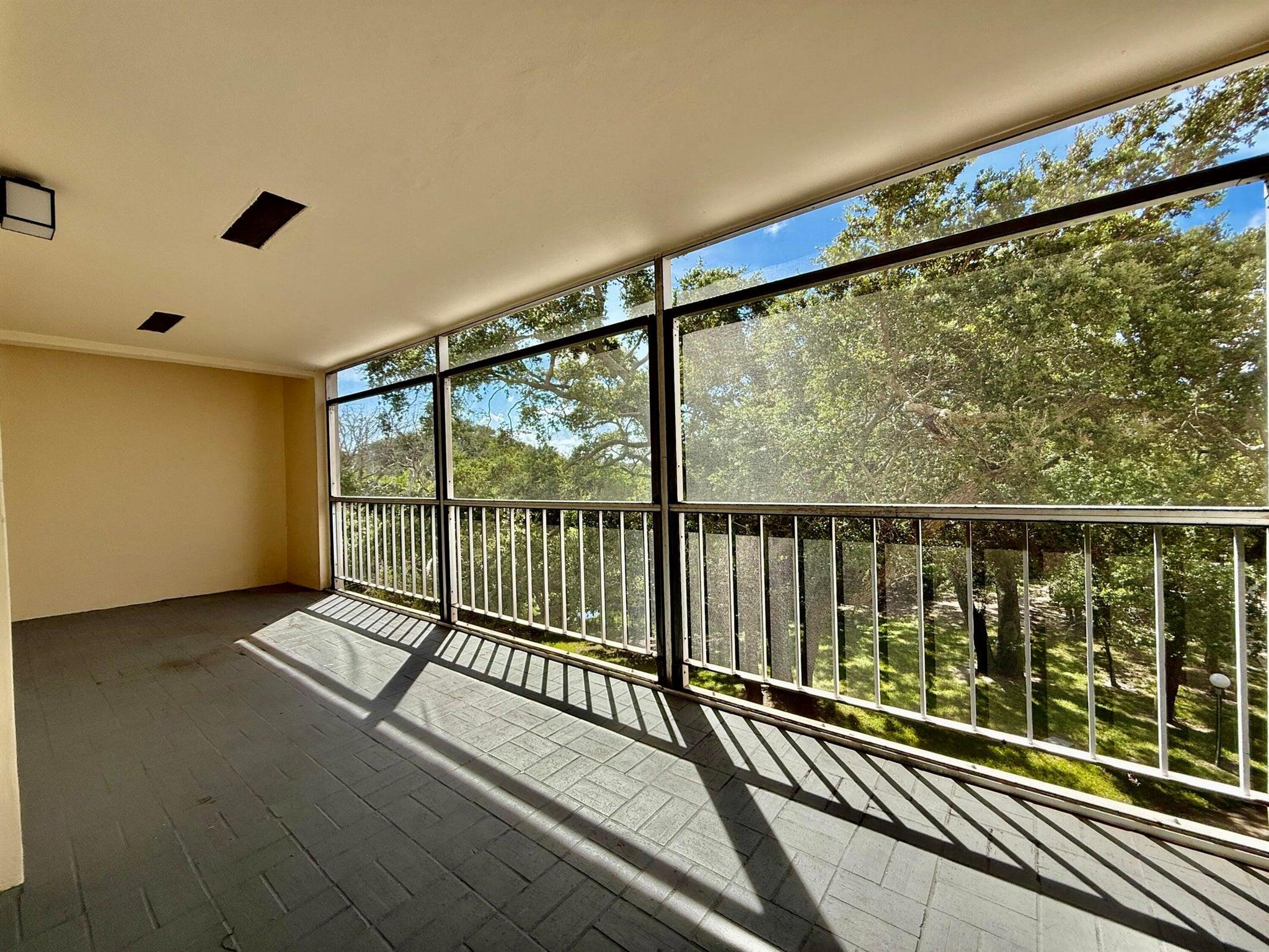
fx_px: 513
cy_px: 476
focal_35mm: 14
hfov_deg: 102.1
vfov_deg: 85.7
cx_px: 634
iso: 64
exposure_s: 1/607
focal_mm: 2.22
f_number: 2.2
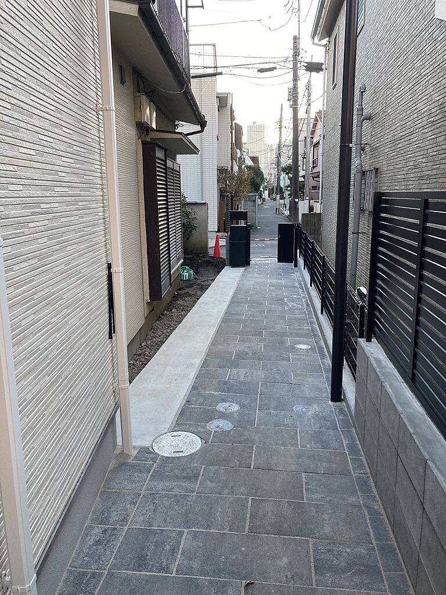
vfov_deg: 63.4
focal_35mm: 28
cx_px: 223
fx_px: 481
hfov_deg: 49.7
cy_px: 298
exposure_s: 1/121
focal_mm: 3.99
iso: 80
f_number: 1.8
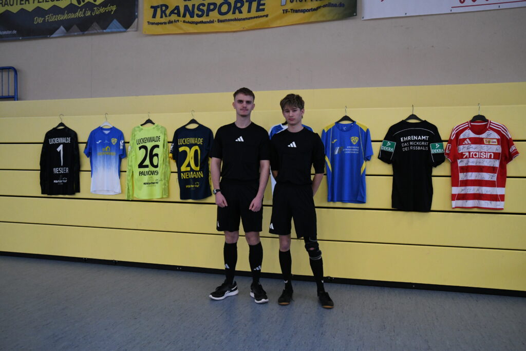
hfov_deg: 61.9
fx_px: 438
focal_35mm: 30
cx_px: 263
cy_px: 176
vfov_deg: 43.6
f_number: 2.8
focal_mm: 30
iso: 5000
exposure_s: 1/800
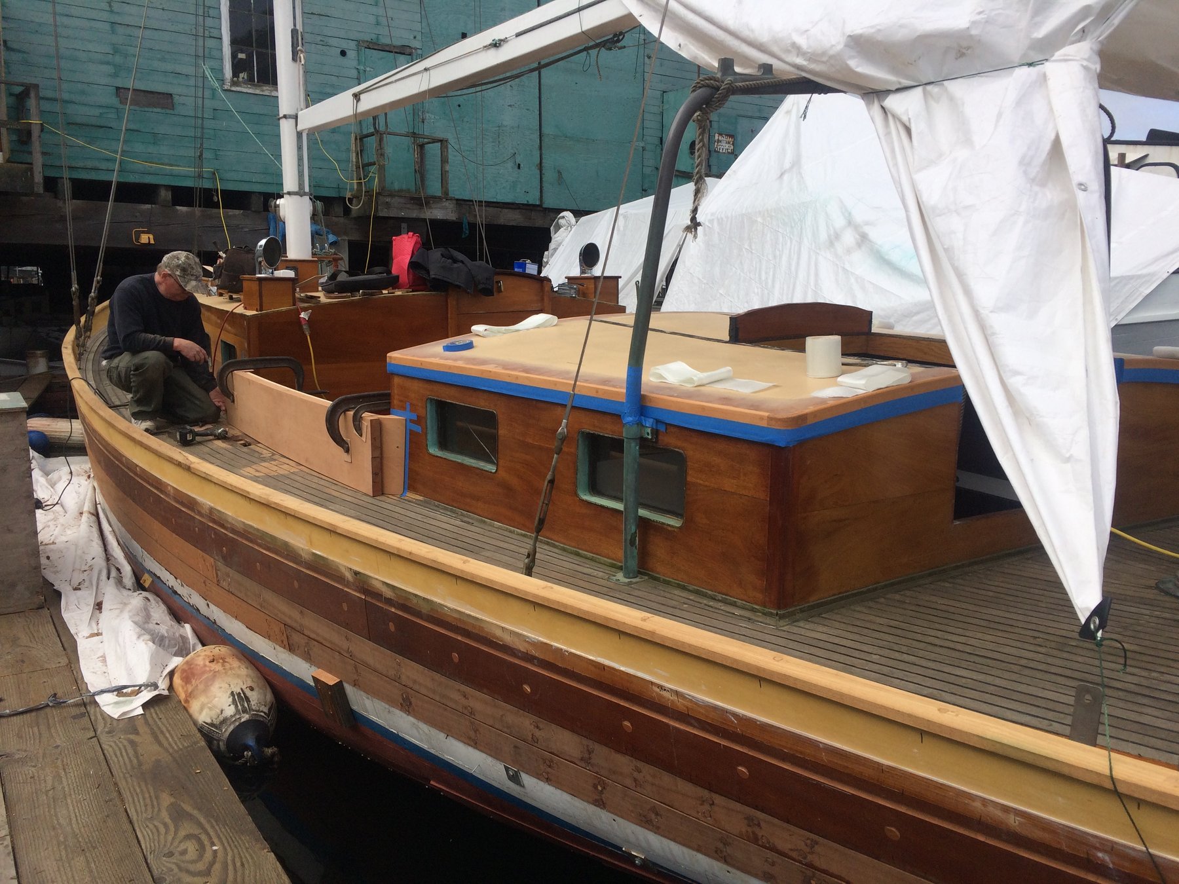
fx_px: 988
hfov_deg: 61.7
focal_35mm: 29
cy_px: 442
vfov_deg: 48.2
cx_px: 590
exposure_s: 1/1580
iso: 32
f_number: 2.2
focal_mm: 4.15
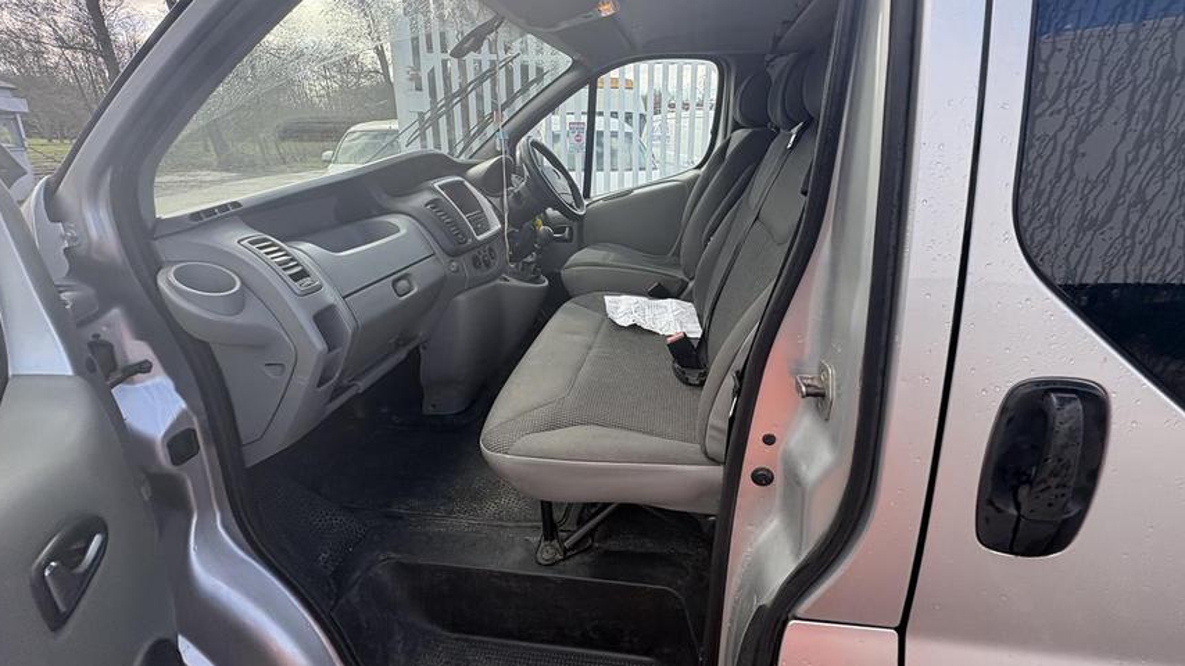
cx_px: 609
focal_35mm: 16
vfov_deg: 66.4
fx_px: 503
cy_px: 265
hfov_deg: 99.4
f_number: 2.2
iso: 50
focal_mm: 2.22
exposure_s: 1/222
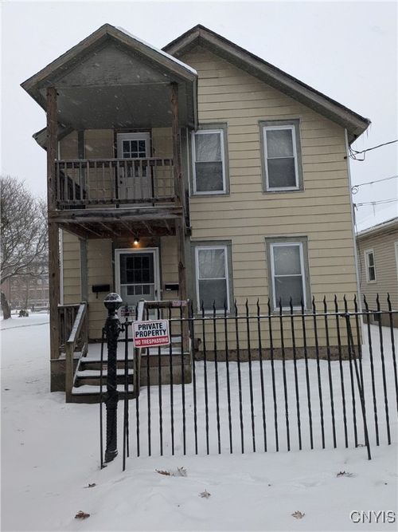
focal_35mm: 24
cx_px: 199
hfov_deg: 56.8
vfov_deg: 71.6
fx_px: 368
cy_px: 266
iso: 29
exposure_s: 1/264
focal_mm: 4.53
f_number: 1.7
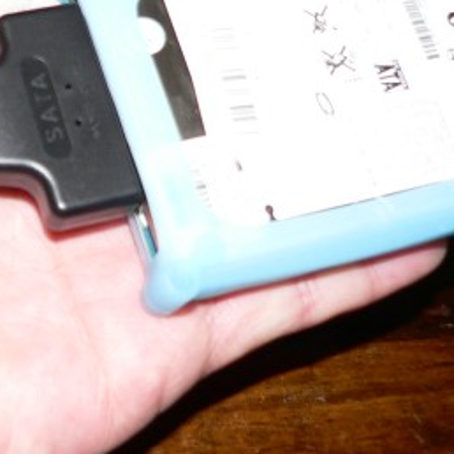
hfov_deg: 21.4
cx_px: 48
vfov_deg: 21.8
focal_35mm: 79
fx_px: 1172
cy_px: 135
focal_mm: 6
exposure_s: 1/30
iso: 100
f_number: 2.8
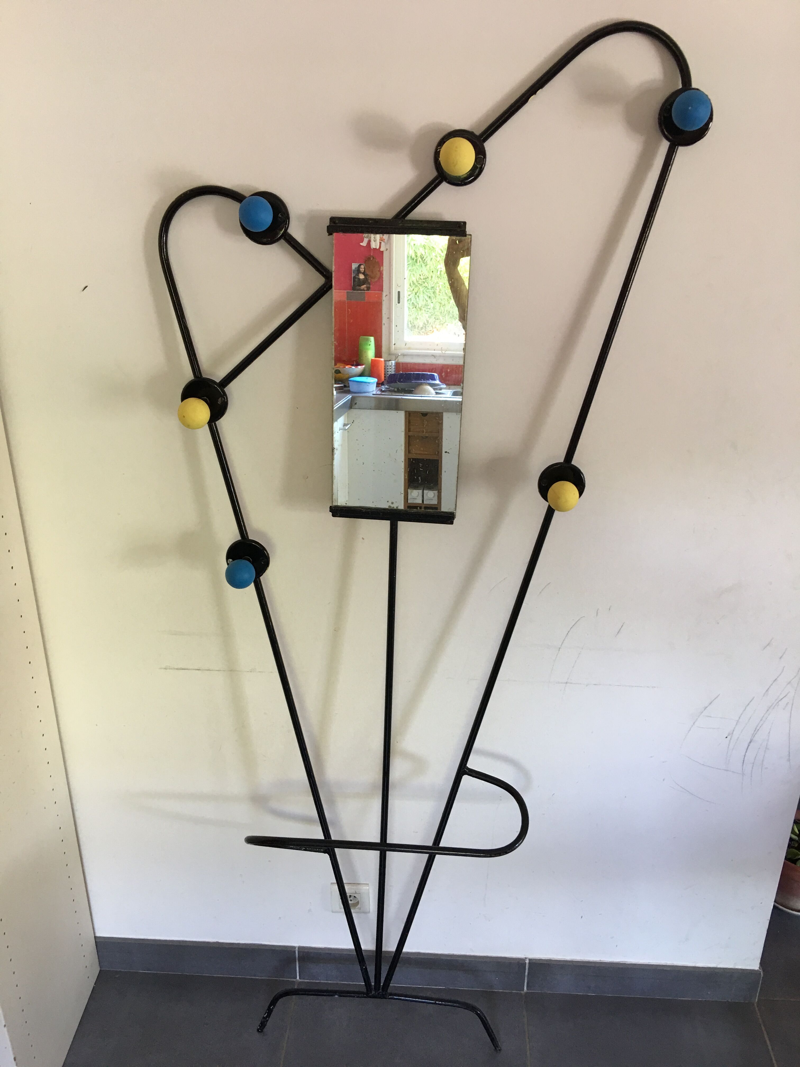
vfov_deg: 61.7
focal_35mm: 29
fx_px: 894
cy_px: 534
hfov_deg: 48.2
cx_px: 400
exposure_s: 1/17
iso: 40
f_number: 2.2
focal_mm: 4.15
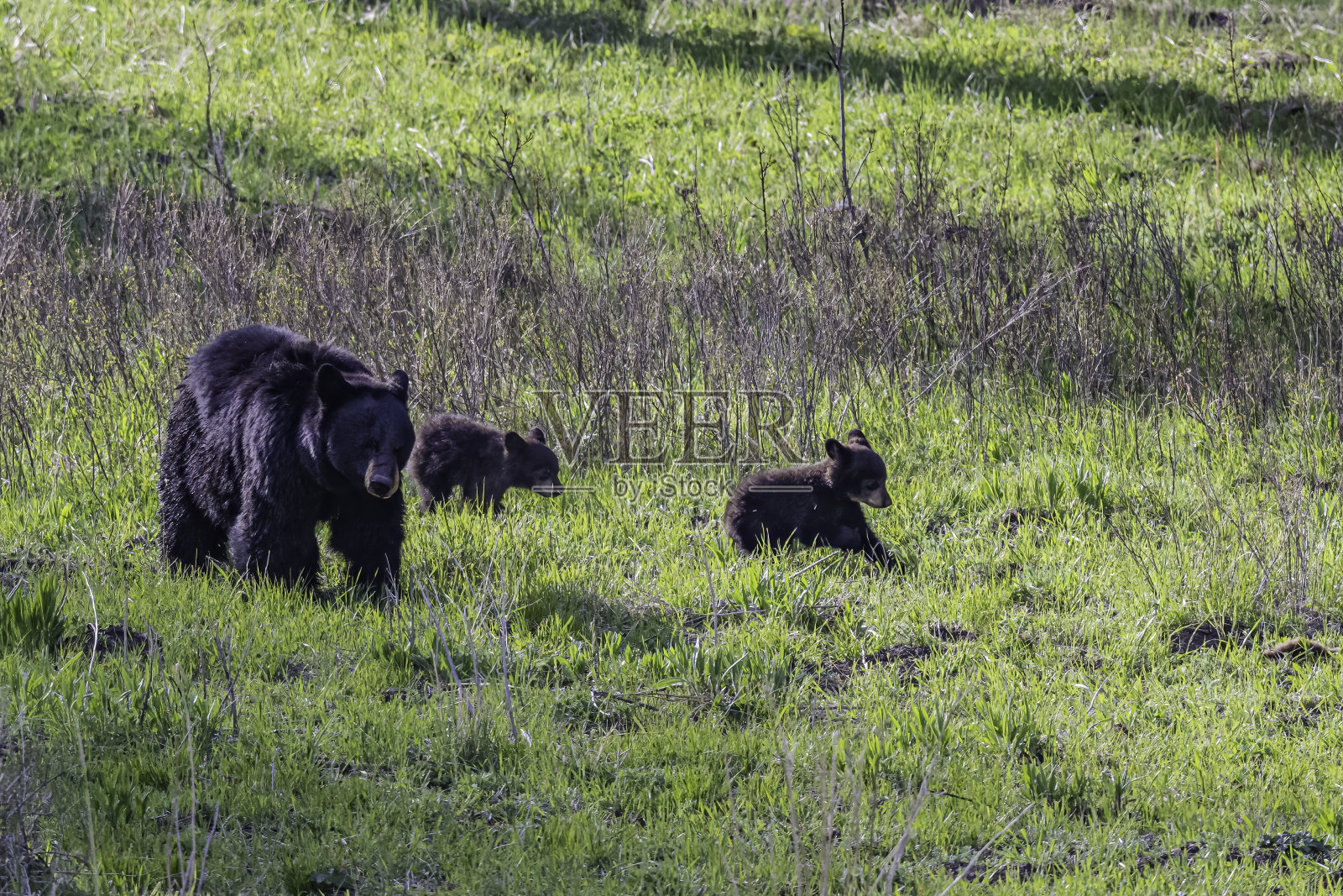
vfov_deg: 2.8
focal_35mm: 500
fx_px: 18653
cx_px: 672
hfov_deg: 4.1
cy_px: 448
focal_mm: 500
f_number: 7.1
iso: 3200
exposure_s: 1/2500
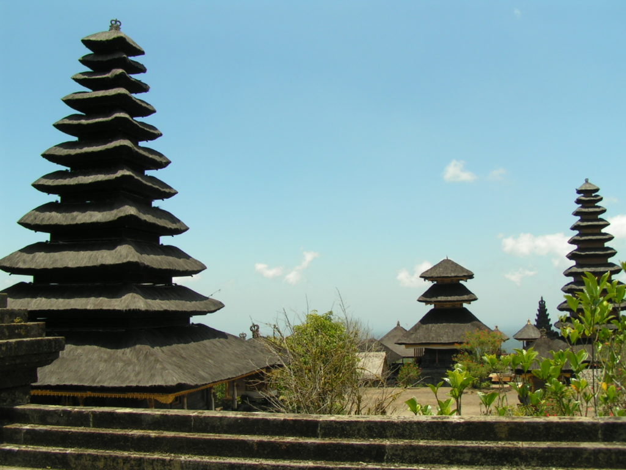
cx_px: 313
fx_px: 687
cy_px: 235
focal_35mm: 38
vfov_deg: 37.7
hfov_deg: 49.0
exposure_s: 1/400
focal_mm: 5.8
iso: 50
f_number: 5.6
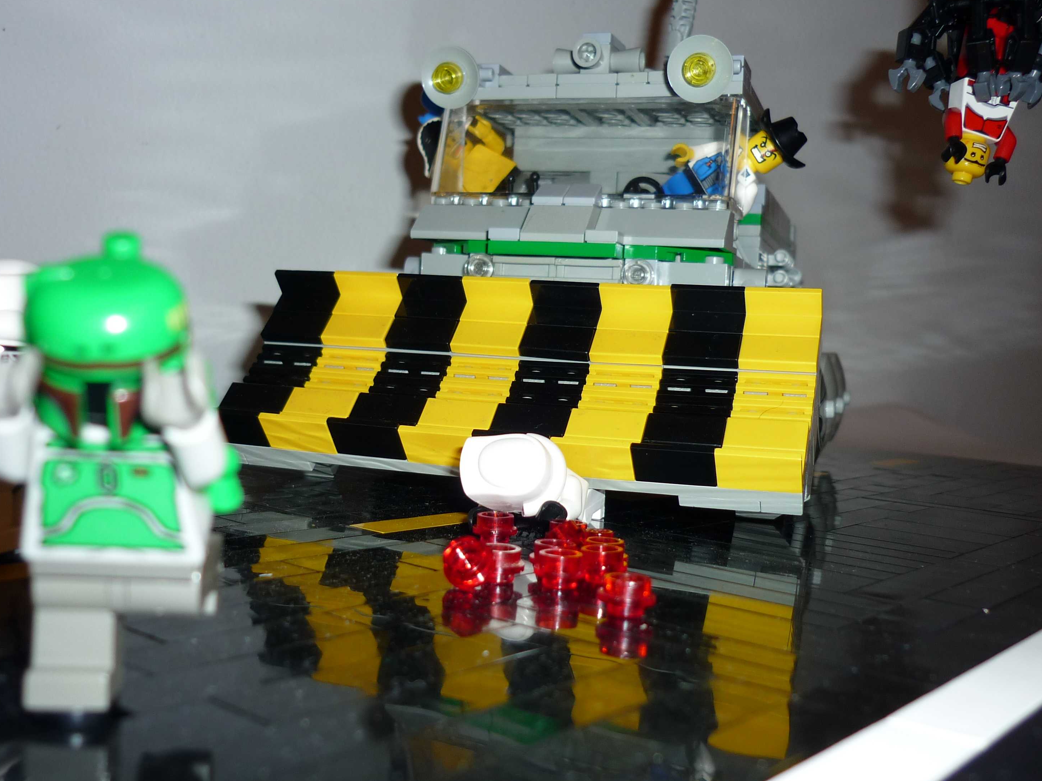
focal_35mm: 37
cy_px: 399
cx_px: 471
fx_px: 1114
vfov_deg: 38.7
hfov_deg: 50.1
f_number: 2.8
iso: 100
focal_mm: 5.5
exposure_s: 1/30
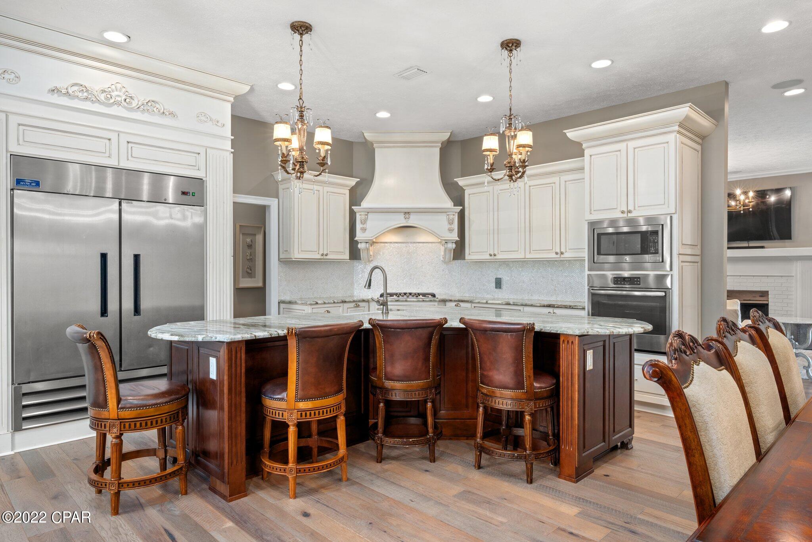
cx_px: 406
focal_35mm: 22
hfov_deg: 78.6
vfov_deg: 57.2
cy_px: 271
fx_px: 496
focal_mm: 22
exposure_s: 1
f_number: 10
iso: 500
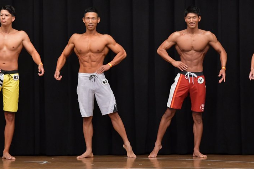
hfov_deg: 7.9
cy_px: 81
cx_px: 123
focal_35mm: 261
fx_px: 1840
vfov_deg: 5.3
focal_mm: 160
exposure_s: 1/400
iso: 6400
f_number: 5.6
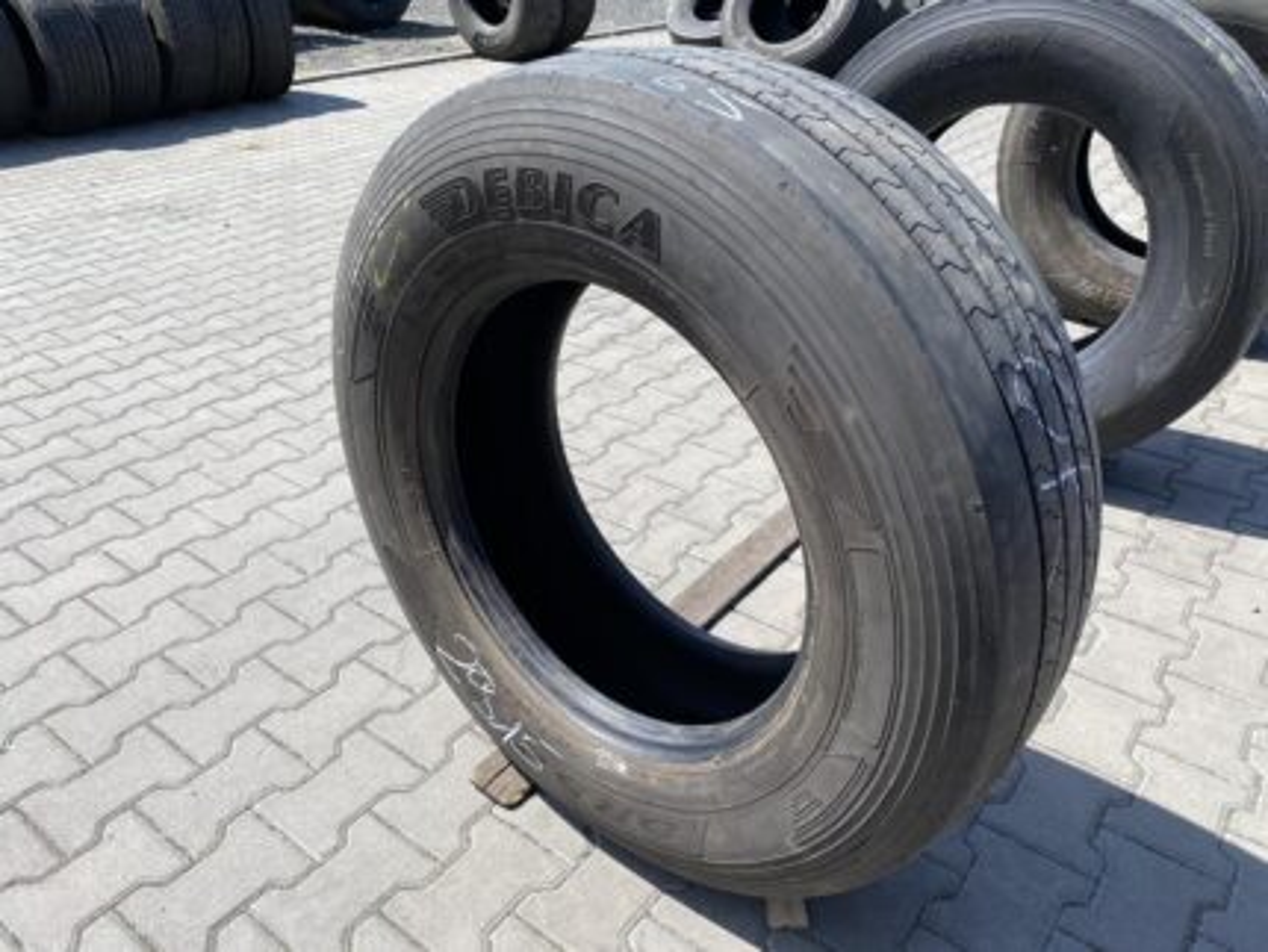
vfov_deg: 53.1
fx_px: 953
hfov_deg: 67.3
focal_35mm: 26
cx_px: 634
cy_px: 476
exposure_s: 1/1362
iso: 32
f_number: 1.8
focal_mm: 4.25
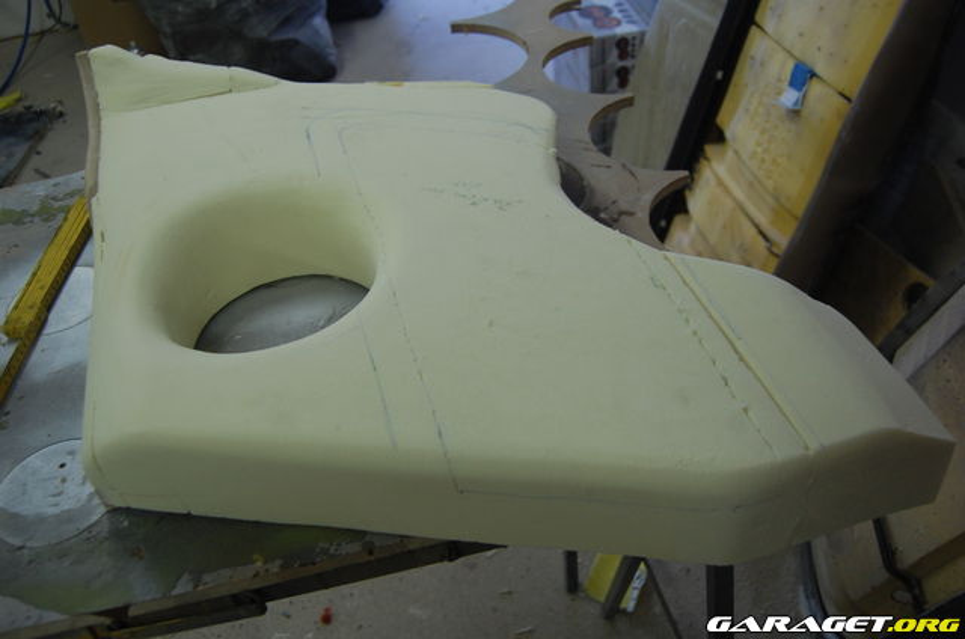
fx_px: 883
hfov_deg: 57.3
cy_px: 320
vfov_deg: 39.8
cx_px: 482
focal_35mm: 33
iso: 560
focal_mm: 22
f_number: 3.8
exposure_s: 1/30
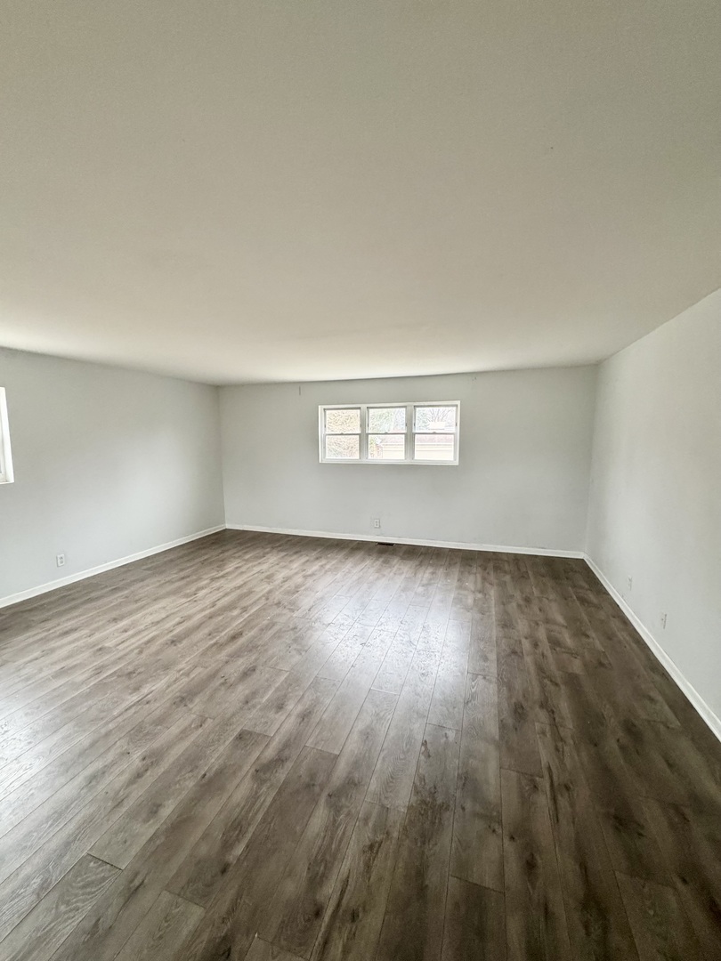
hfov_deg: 85.7
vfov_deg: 102.1
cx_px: 360
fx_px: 389
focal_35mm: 14
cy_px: 480
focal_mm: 2.22
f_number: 2.2
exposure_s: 1/88
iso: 320
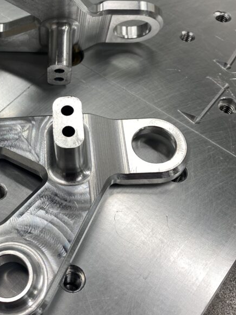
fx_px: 418
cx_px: 30
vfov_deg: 41.1
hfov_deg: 30.3
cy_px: 127
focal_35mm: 46
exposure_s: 1/100
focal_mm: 4.25
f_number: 1.8
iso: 32
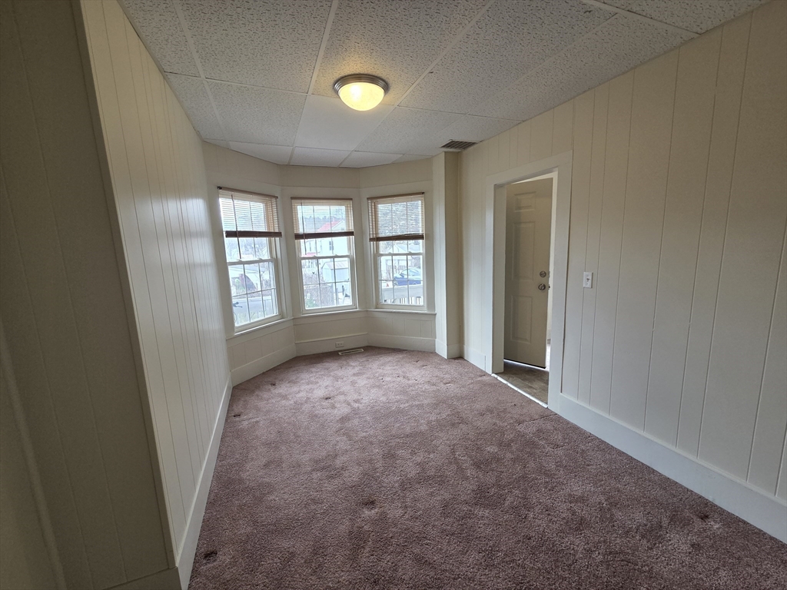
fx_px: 296
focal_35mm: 13
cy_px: 295
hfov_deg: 106.2
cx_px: 394
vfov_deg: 89.9
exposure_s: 1/120
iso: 80
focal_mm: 2.2
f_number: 2.2
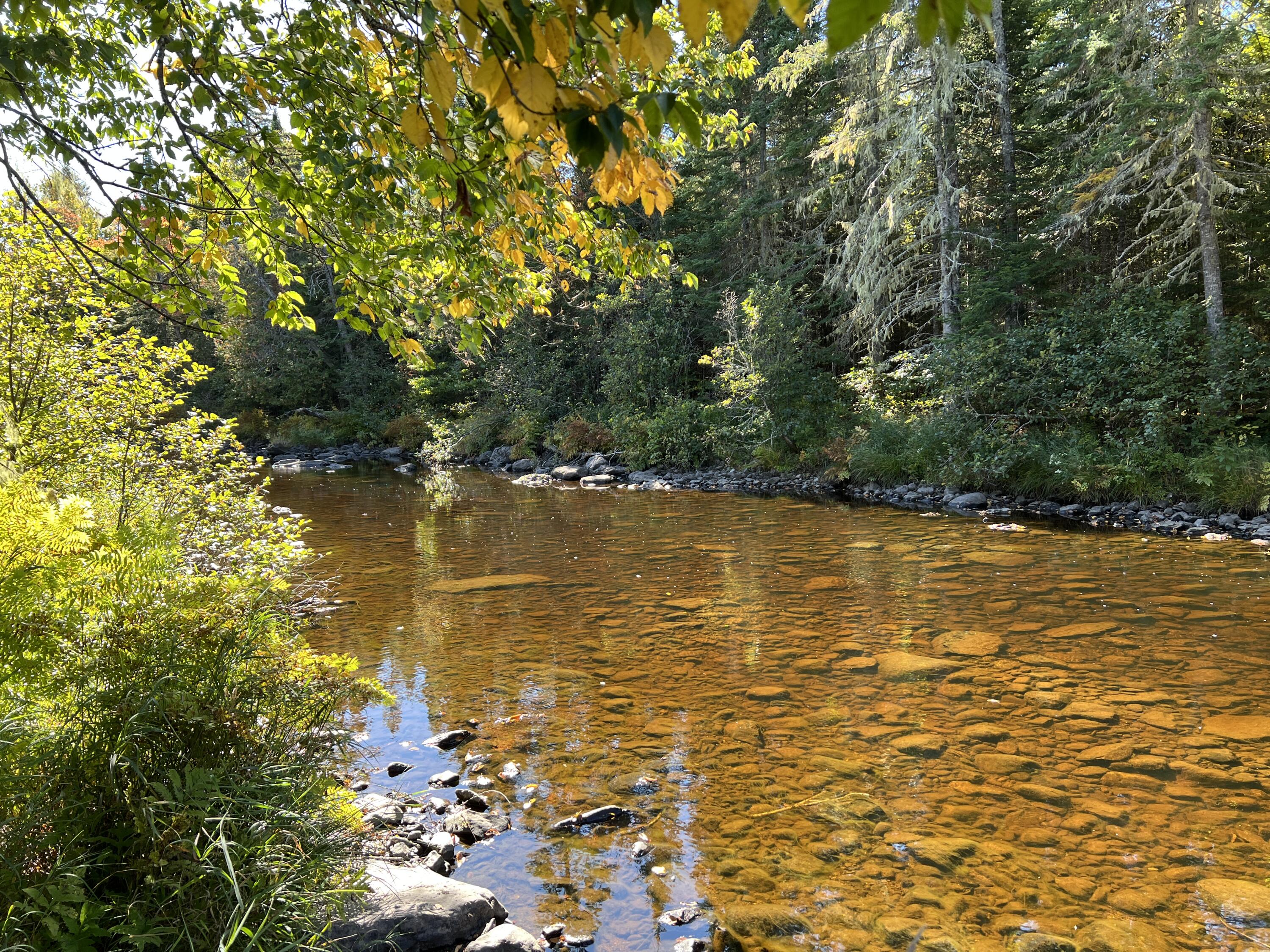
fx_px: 954
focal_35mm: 26
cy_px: 476
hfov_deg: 67.3
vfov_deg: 53.1
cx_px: 635
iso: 40
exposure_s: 1/203
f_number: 1.5
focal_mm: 5.7
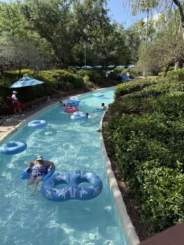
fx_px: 170
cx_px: 92
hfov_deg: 56.9
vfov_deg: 71.6
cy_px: 122
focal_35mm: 24
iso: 80
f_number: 1.78
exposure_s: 1/2110
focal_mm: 6.76
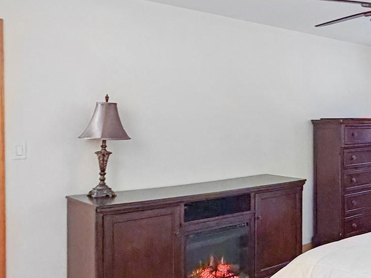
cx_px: 346
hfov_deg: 43.8
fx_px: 407
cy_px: 223
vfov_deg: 36.4
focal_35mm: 38
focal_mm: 2.22
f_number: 2.2
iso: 640
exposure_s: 1/60
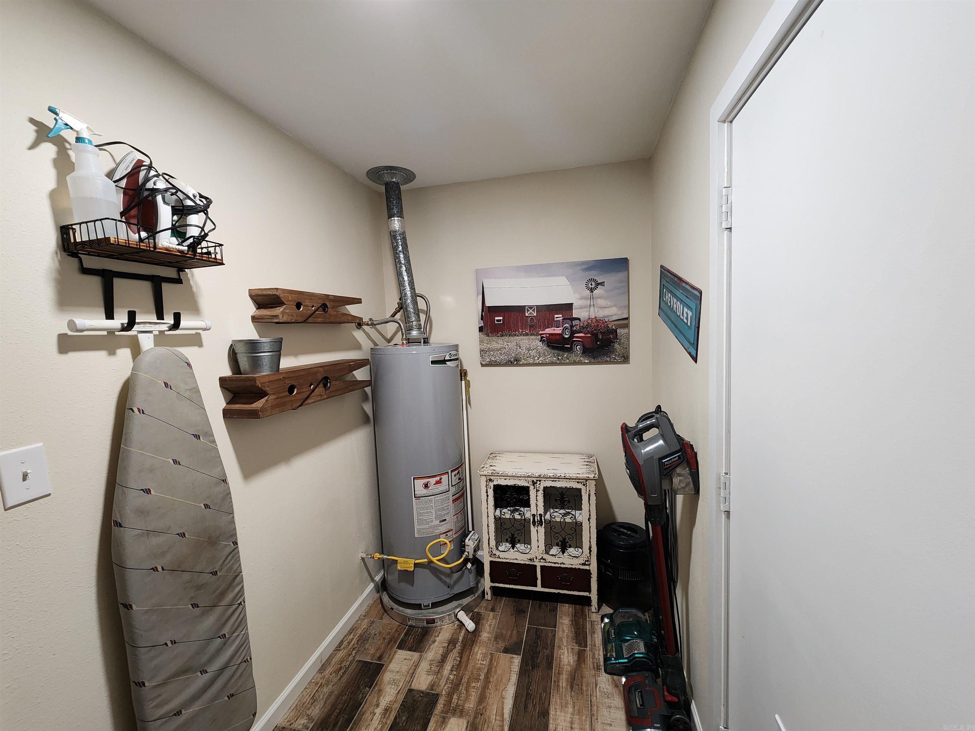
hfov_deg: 106.2
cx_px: 488
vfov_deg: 89.9
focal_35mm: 13
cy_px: 366
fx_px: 366
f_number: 2.2
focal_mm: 2.2
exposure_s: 1/60
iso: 320
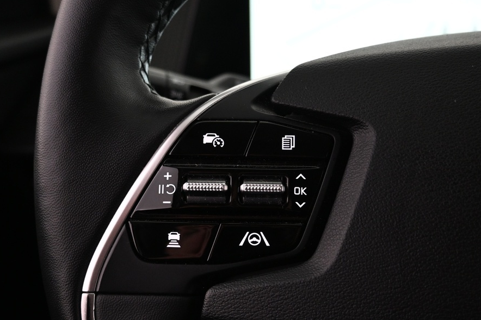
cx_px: 248
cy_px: 228
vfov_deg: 30.1
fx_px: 588
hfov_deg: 44.5
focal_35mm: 44
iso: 800
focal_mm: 16
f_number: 3.5
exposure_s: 1/25
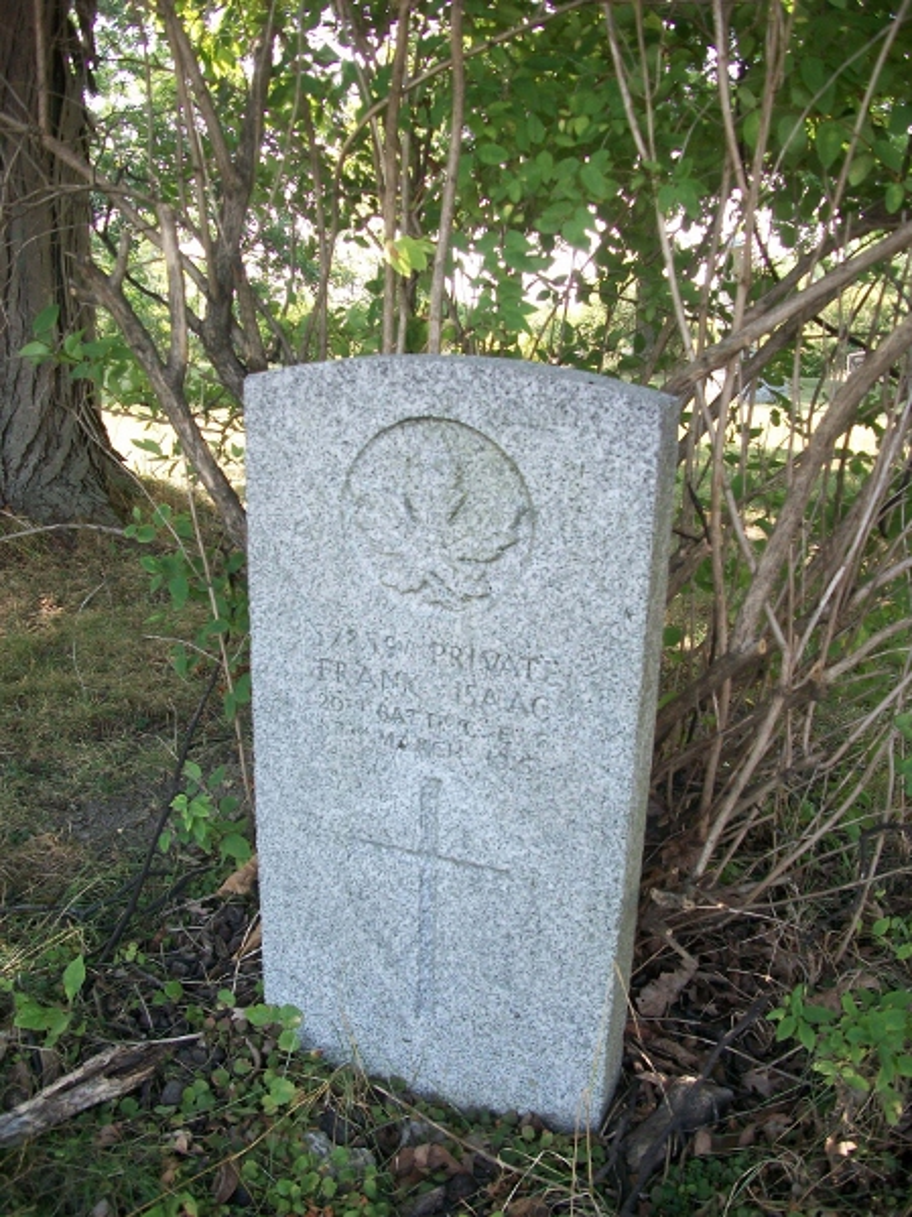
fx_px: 1125
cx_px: 456
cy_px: 608
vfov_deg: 56.8
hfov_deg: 44.1
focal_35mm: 32
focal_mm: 5.7
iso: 80
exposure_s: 1/100
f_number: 2.9
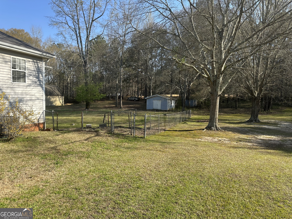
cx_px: 146
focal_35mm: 24
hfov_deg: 71.6
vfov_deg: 56.8
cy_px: 110
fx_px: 202
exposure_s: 1/1916
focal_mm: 6.86
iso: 80
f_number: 1.78
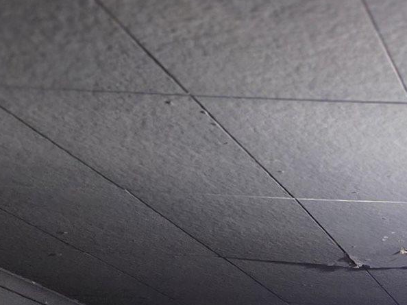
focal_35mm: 119
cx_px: 628
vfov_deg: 10.6
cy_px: 742
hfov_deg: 15.2
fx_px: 1399
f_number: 1.7
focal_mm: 6.3
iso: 1250
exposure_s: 1/40
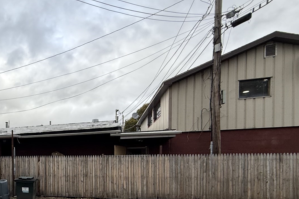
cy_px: 173
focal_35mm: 28
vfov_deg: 43.1
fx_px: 233
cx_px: 24
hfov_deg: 55.7
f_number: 2.2
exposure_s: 1/390
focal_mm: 2.22
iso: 64
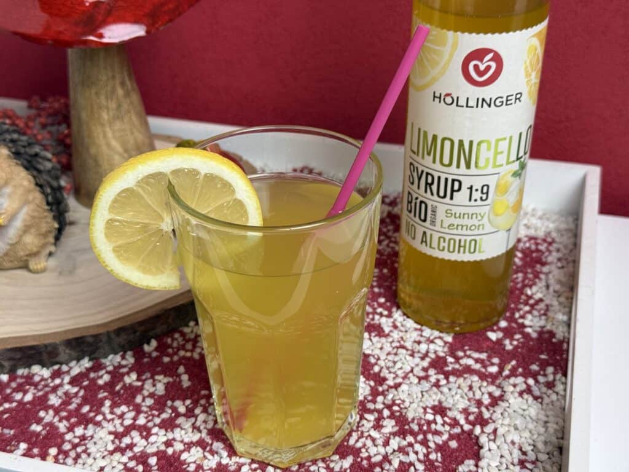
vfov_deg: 30.3
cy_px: 236
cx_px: 314
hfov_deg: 39.7
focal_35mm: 48
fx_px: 872
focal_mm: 6.76
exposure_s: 1/50
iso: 100
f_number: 1.78
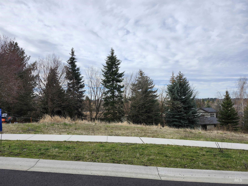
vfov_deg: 58.9
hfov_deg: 73.9
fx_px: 165
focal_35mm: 23
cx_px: 124
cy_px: 93
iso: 25
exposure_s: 1/1255
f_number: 1.8
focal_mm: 5.54
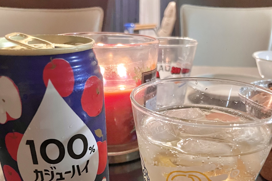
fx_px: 280
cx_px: 137
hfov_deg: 51.9
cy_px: 175
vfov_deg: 33.3
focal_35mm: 37
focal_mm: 4.2
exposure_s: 1/30
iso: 800
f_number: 1.6
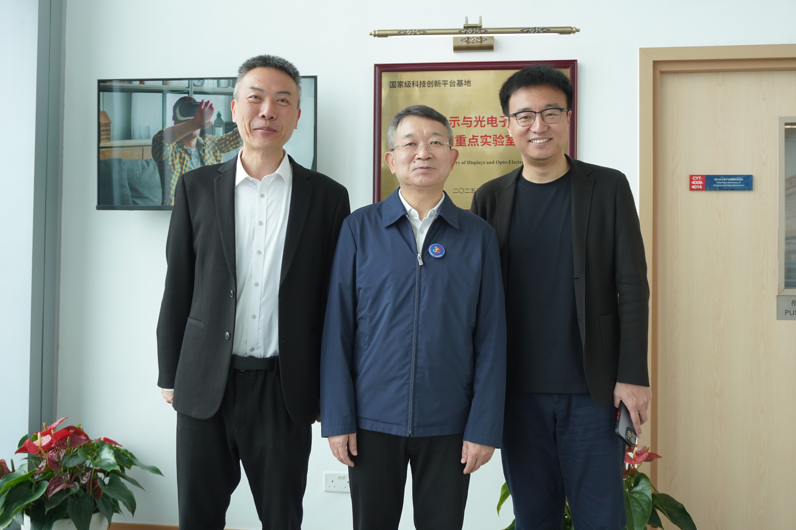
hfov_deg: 53.1
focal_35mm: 36
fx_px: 796
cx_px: 398
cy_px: 265
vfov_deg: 36.9
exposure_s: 1/160
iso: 500
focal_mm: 24
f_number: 4.5
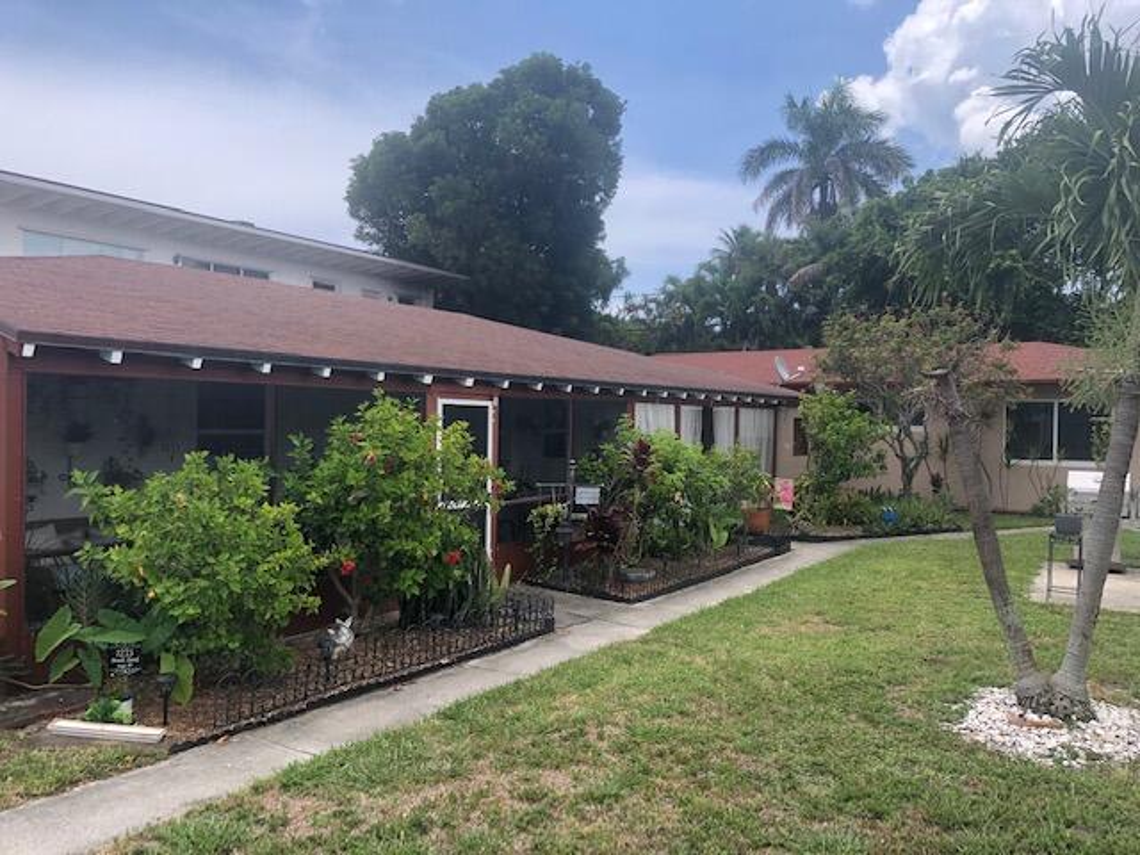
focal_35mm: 28
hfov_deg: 63.4
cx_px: 570
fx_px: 922
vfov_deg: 49.7
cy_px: 428
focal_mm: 4
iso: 20
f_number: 1.8
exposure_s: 1/1012
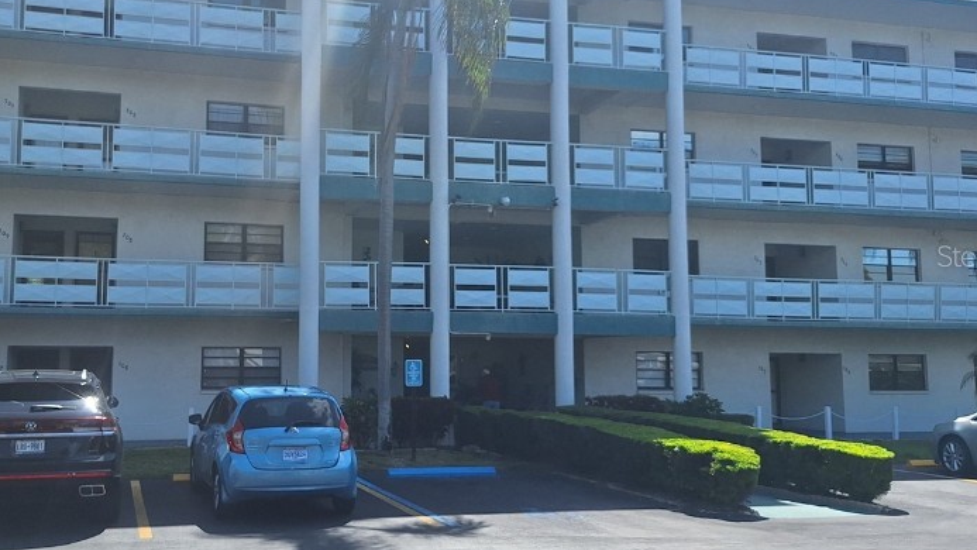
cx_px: 348
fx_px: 959
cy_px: 255
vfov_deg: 32.0
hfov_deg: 53.2
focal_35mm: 37
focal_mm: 5.54
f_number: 1.8
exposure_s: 1/3058
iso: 40
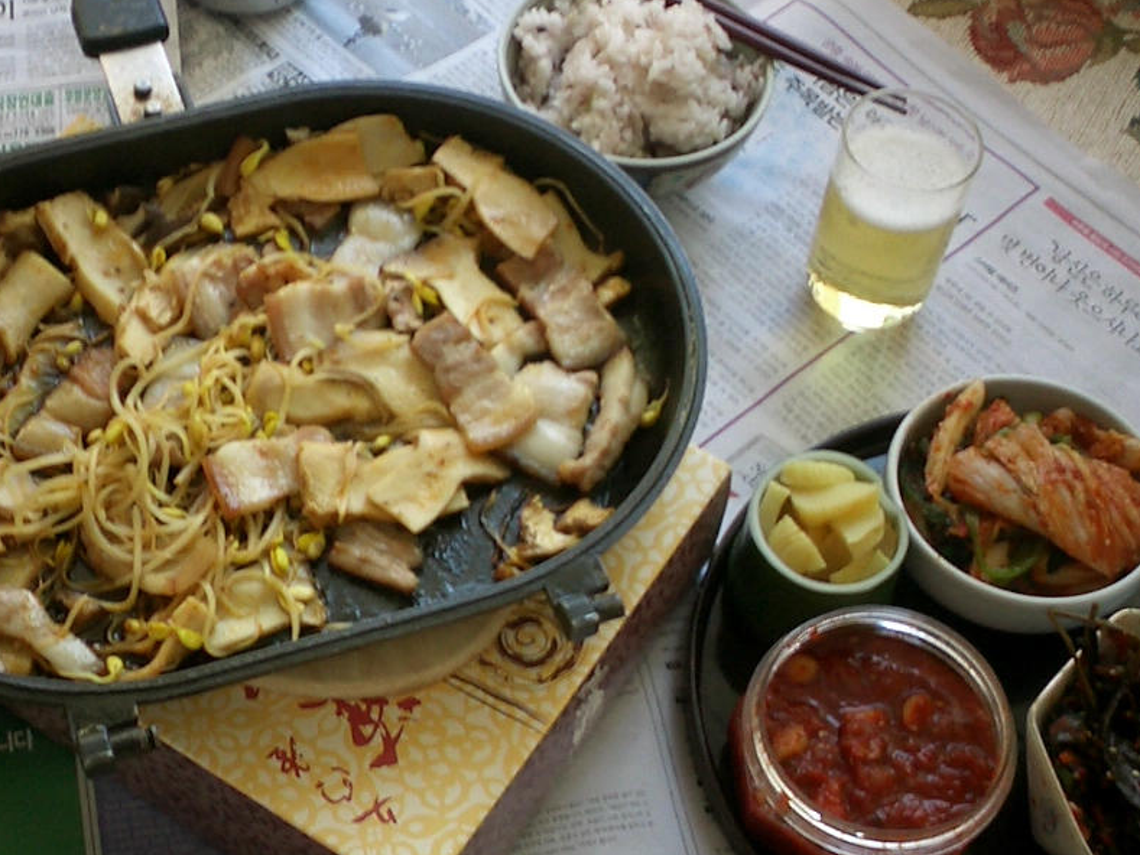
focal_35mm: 60
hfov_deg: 32.0
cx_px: 422
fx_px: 1976
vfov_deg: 24.3
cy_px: 581
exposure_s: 1/15
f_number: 3.5
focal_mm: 5.6
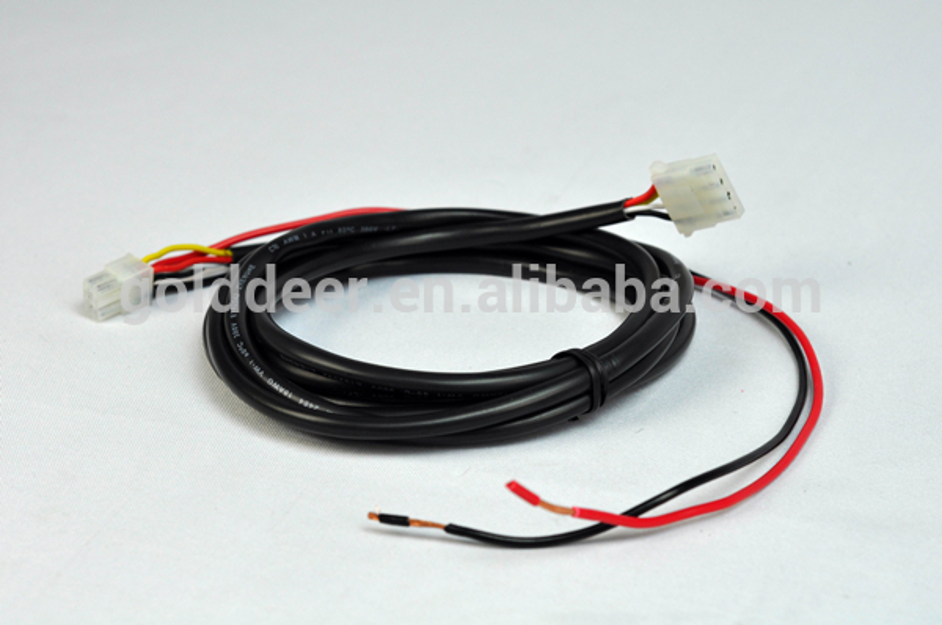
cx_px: 471
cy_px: 312
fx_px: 1959
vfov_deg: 18.1
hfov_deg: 27.0
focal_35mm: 75
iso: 400
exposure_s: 1/125
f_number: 5.6
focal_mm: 50
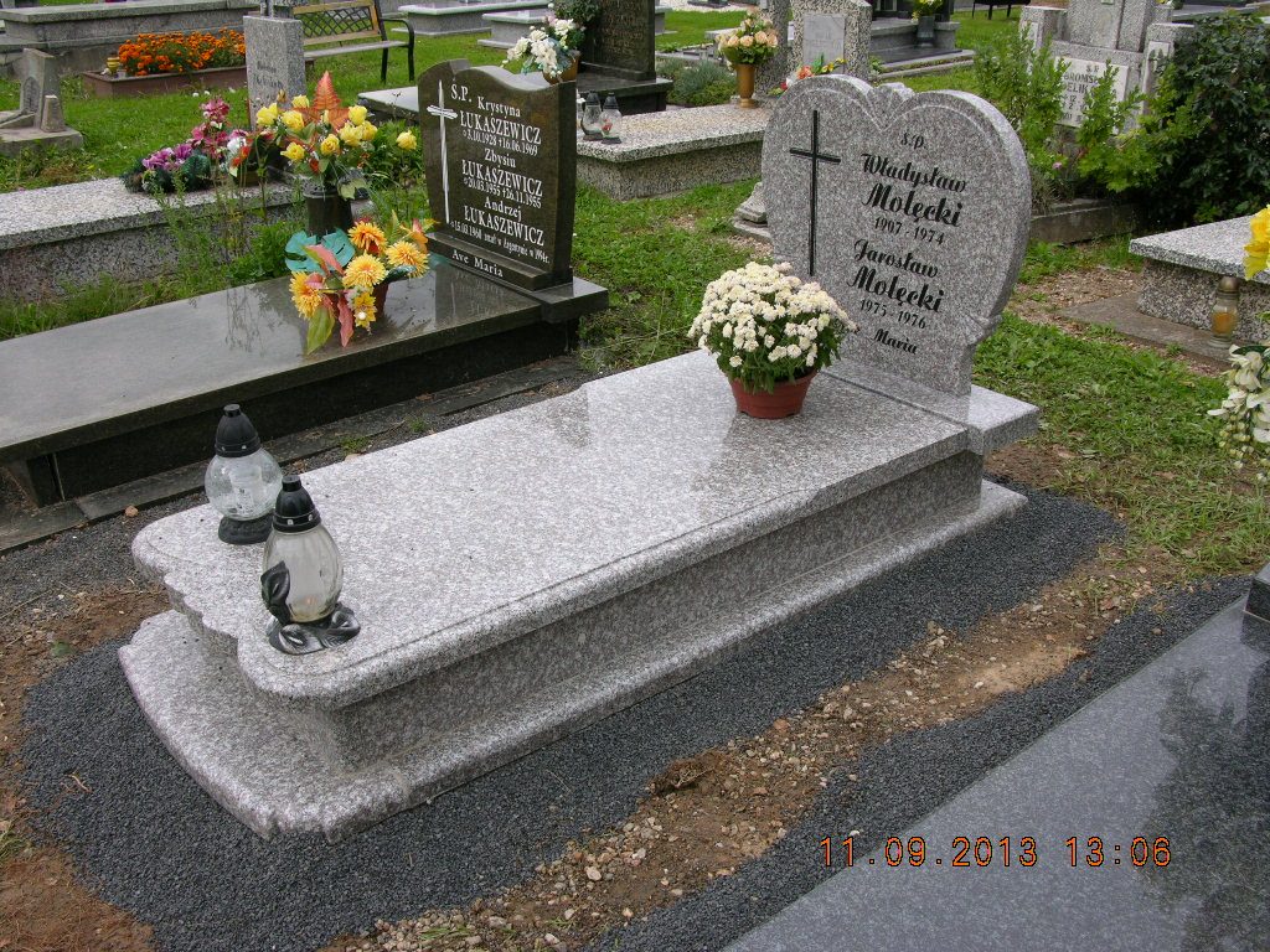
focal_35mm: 35
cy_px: 476
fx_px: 1284
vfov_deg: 40.7
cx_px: 635
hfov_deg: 52.6
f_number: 5
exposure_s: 1/182
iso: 50
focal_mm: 8.9
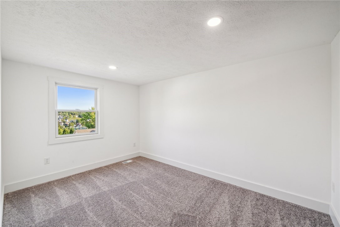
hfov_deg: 108.4
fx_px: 123
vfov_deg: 85.4
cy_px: 114
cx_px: 170
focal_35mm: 13
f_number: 11
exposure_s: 1/15
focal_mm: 13
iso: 125
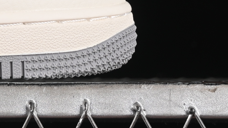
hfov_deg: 6.3
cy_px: -120
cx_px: -187
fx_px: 2019
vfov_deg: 3.6
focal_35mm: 334
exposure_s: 1/80
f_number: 8
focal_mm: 50
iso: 160
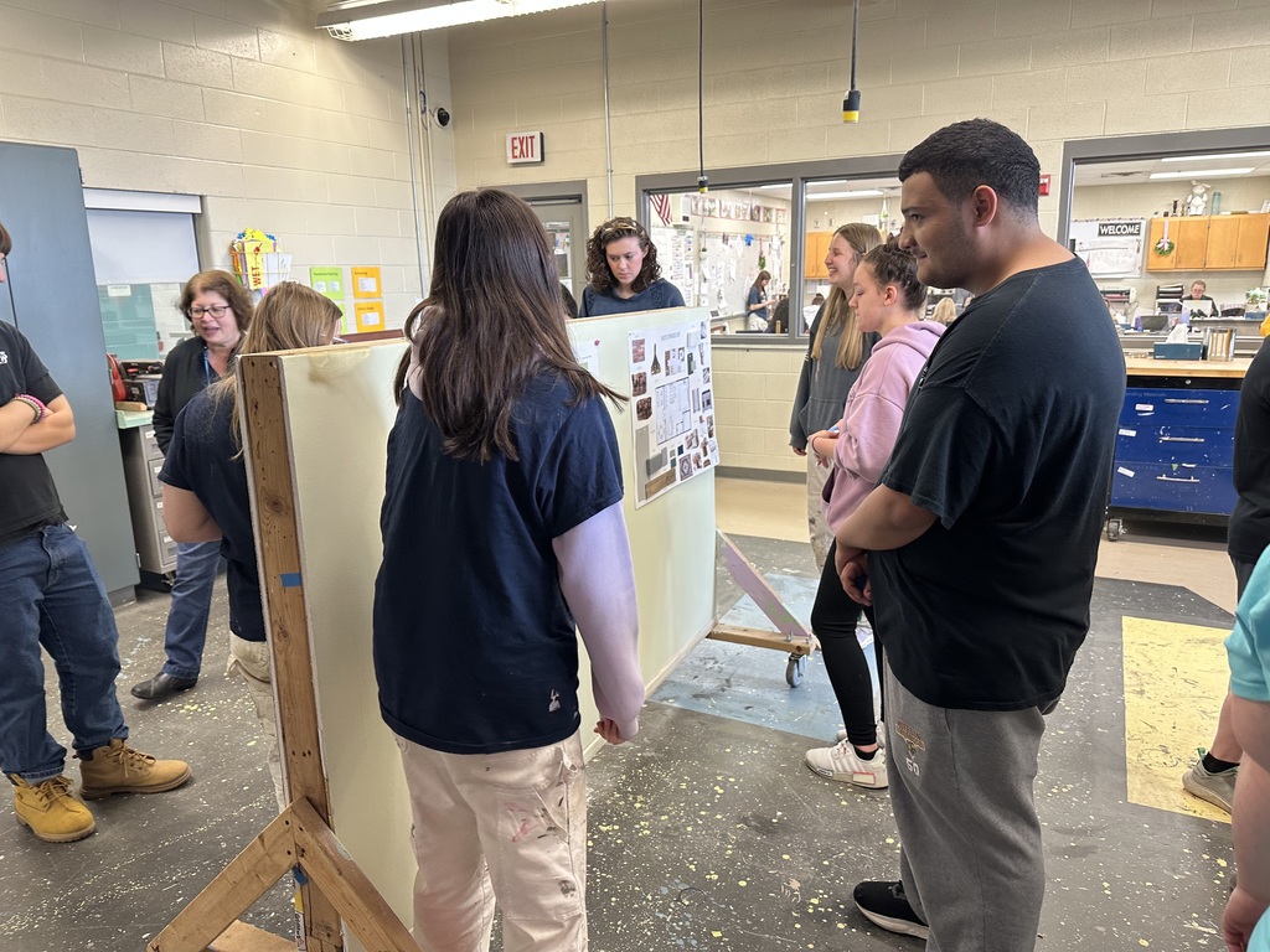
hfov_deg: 71.6
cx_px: 635
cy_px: 476
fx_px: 881
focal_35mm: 24
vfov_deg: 56.8
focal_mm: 6.86
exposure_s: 1/60
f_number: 1.78
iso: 125
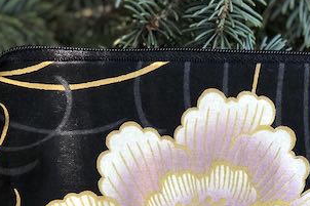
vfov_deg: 10.7
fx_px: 1084
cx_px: 224
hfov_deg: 16.2
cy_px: 233
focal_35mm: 126
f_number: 2.8
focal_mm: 6.6
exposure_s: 1/30
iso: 50
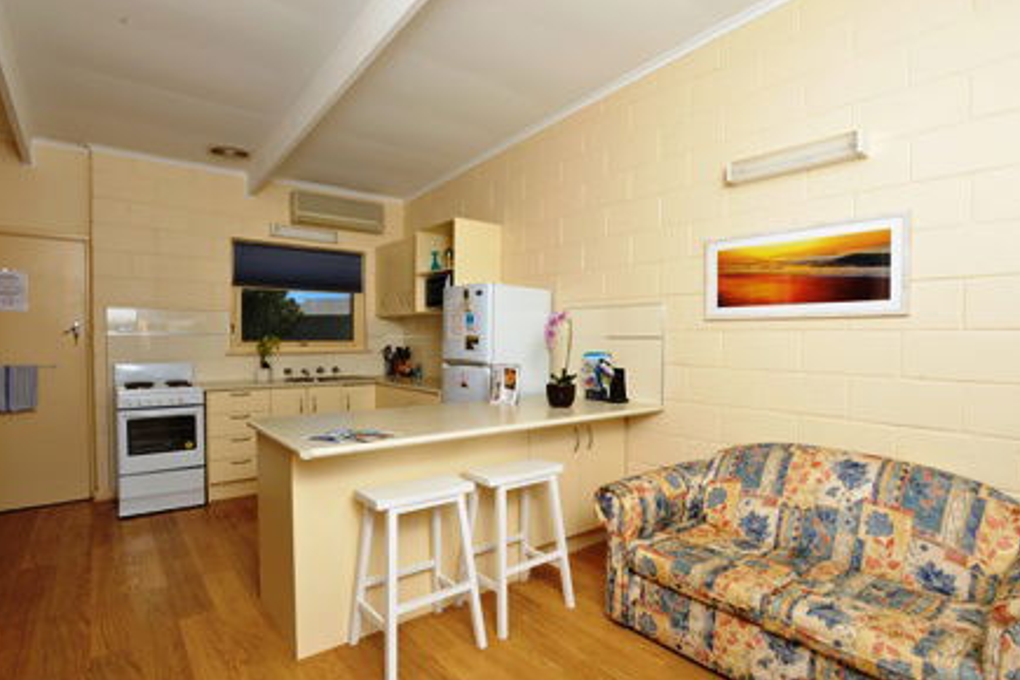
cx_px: 521
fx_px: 510
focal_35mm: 18
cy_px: 353
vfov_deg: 67.4
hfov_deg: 90.0
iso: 200
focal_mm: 17
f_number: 11
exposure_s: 1/200
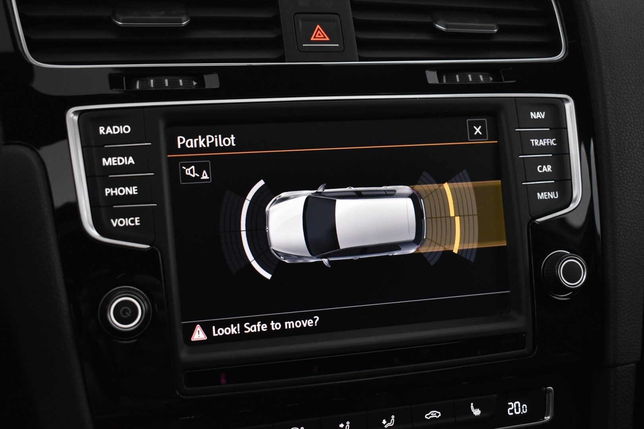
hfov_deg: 41.1
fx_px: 859
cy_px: 214
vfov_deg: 28.1
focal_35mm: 48
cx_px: 322
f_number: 4.5
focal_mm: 32
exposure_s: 1/50
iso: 2500
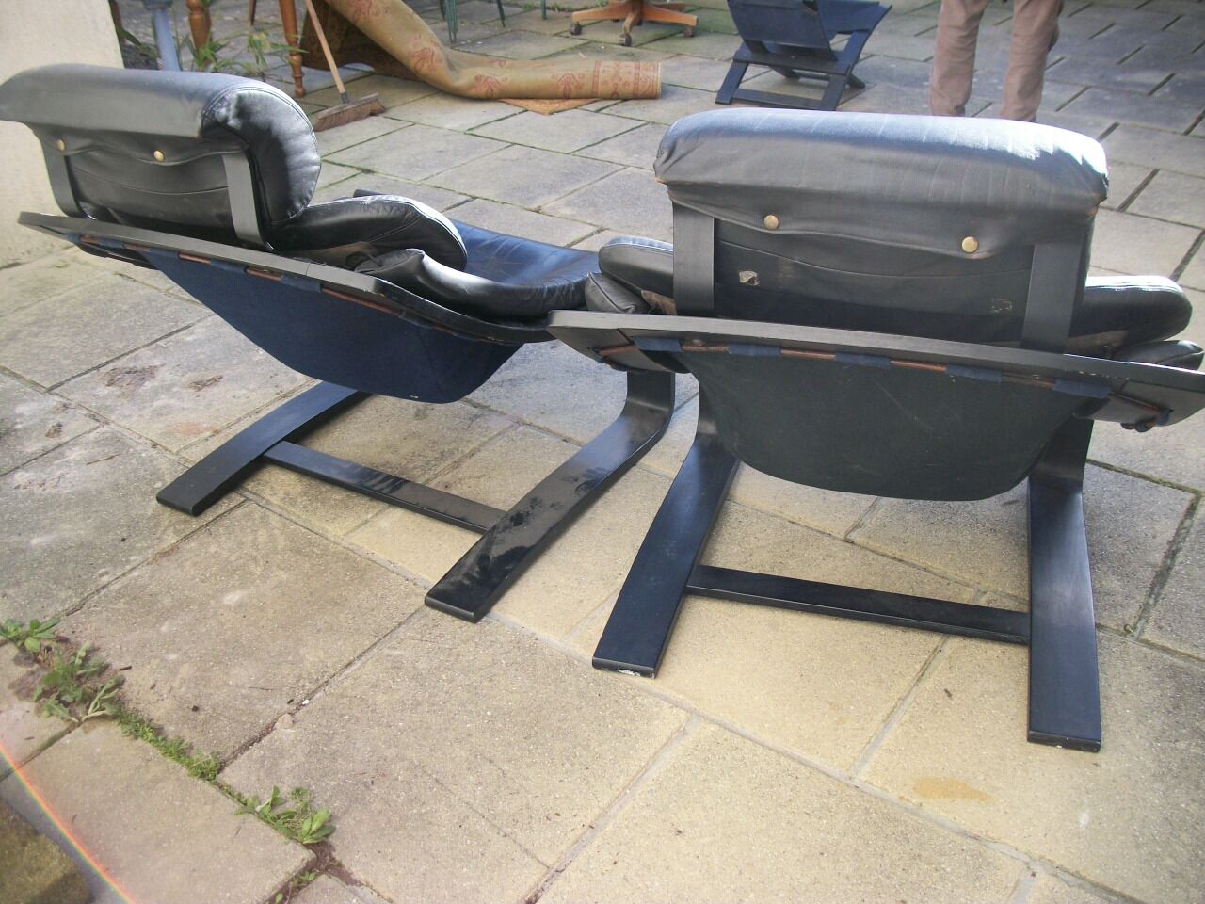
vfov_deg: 44.2
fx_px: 1114
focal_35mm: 32
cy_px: 452
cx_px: 602
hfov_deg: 56.8
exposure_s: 1/250
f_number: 2.9
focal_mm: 5.7
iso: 80
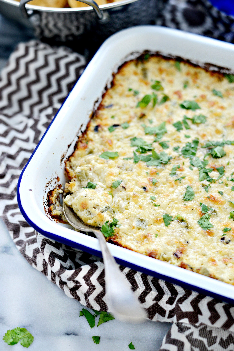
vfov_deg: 39.6
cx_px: 117
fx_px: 487
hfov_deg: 27.0
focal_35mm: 50
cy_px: 176
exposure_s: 1/400
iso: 900
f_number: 2.8
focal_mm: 50
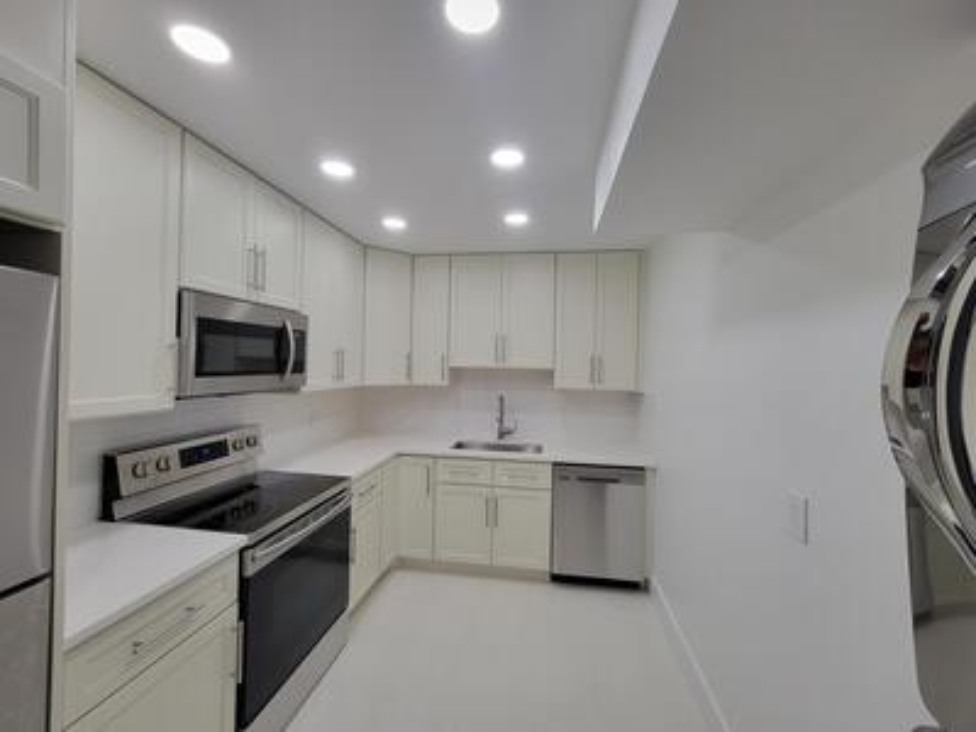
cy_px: 366
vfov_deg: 89.9
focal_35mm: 13
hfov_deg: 106.2
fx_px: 367
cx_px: 488
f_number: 2.2
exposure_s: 1/60
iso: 64
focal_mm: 2.2
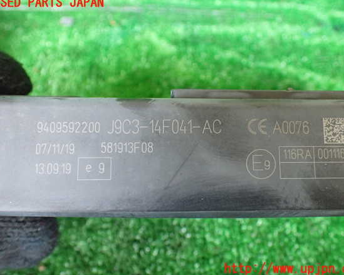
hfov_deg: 55.7
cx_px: 178
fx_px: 326
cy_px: 136
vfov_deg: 45.8
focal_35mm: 32
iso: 800
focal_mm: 5.4
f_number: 2.3
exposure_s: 1/80
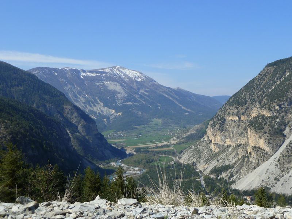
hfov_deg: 36.8
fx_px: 439
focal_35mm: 52
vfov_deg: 28.0
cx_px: 146
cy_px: 110
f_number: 5
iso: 80
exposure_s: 1/500
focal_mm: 8.5
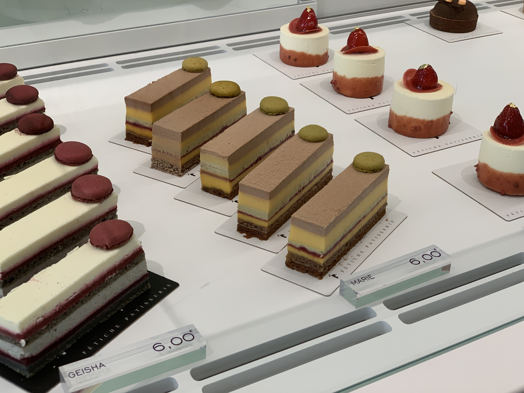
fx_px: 787
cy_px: 196
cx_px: 262
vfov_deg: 28.0
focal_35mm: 52
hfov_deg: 36.8
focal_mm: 6
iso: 80
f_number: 2.4
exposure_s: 1/100
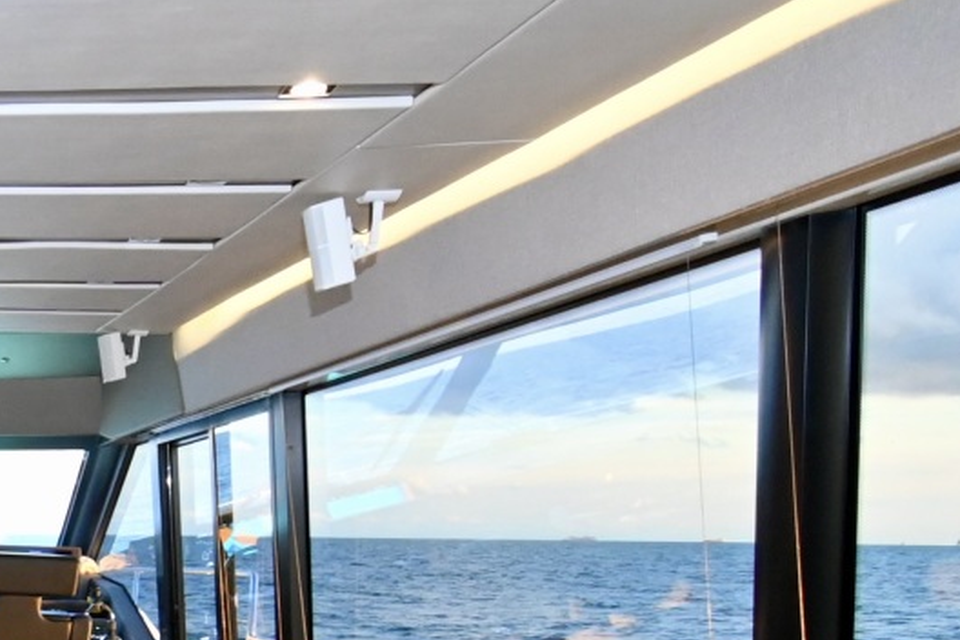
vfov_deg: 25.7
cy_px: 800
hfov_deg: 31.0
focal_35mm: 46
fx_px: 1227
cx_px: -347
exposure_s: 1/125
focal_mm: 10
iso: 2500
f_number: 4.5
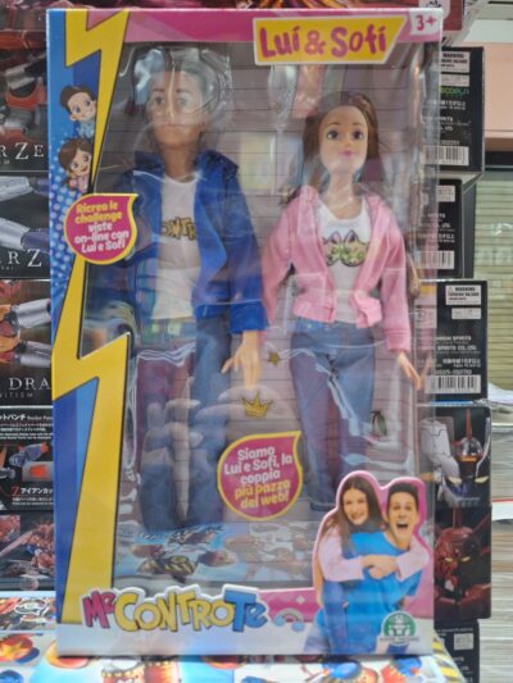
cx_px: 256
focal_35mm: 23
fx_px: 454
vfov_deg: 73.9
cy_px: 342
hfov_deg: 58.9
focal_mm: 5.54
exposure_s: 1/25
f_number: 1.8
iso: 320
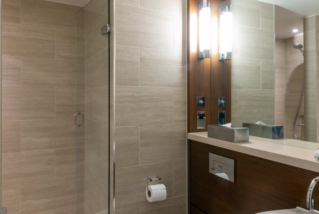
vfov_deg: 46.5
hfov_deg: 65.4
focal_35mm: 28
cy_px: 104
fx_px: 248
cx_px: 150
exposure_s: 4
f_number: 16
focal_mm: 15
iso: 100
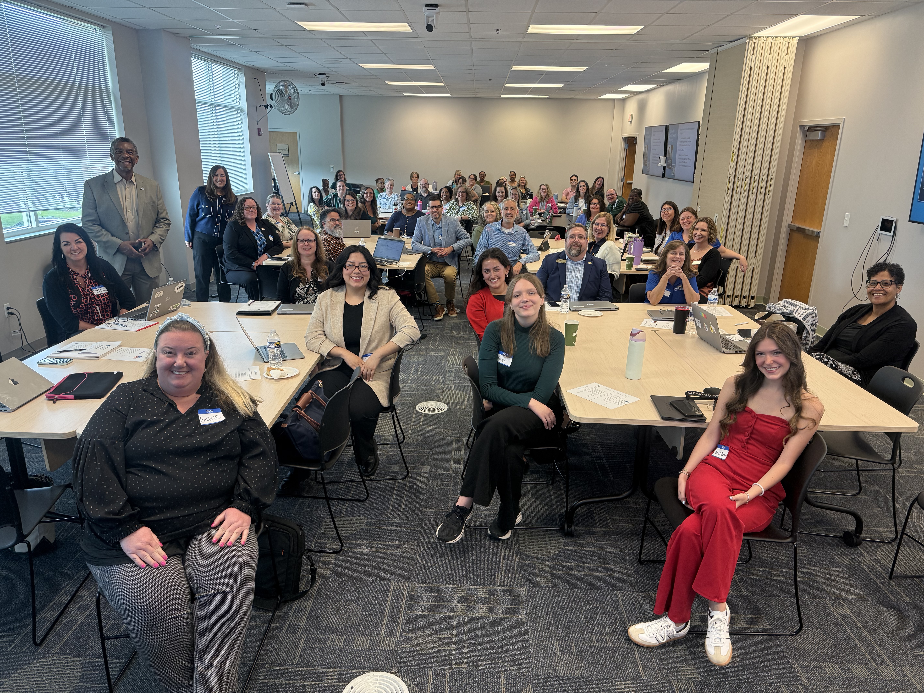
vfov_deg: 56.8
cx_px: 462
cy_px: 346
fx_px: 641
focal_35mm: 24
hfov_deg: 71.6
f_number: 1.78
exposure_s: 1/120
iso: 250
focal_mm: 6.76
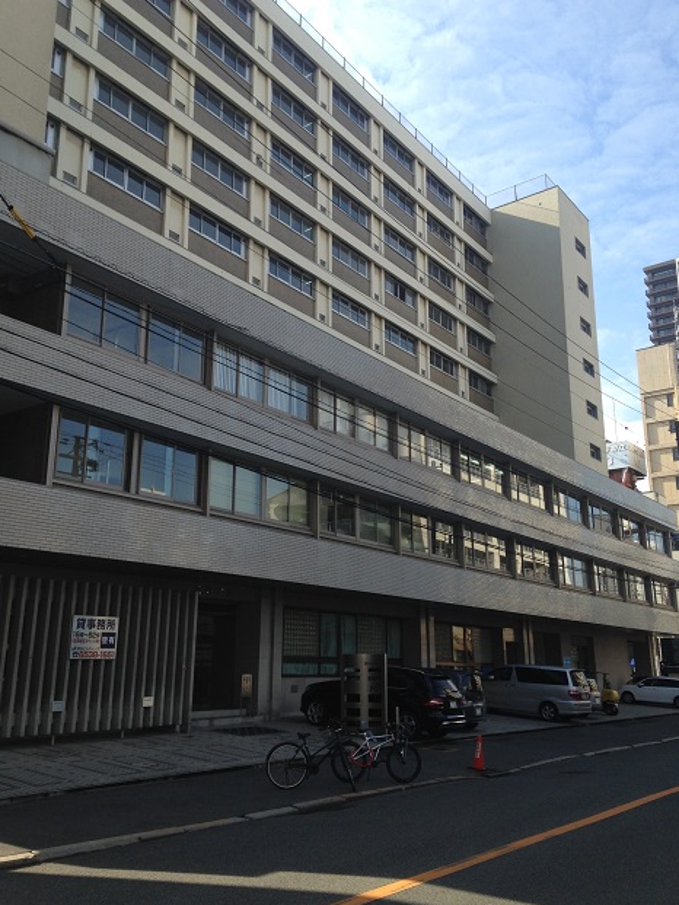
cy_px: 449
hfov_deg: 41.8
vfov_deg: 53.9
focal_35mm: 34
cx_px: 344
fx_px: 889
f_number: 2.4
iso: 50
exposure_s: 1/753
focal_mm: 4.12
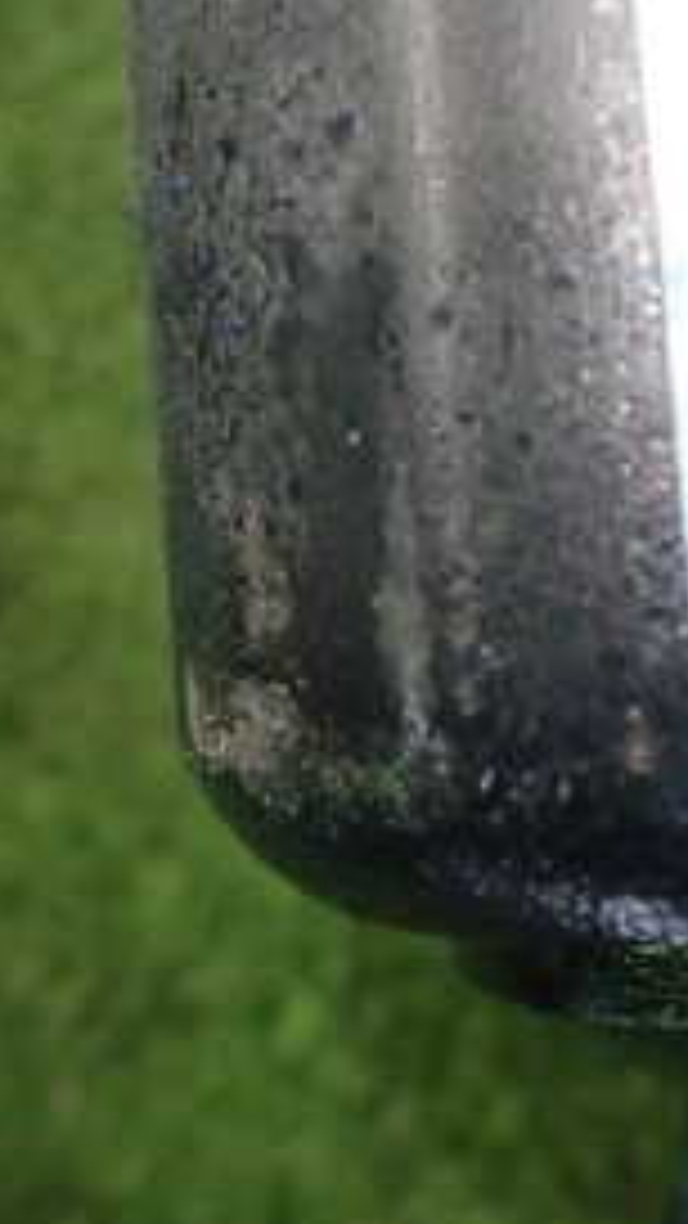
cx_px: 1327
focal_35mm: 72
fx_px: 2335
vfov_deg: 29.0
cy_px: 360
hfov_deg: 14.3
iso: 400
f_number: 2.3
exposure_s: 1/125
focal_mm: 5.5
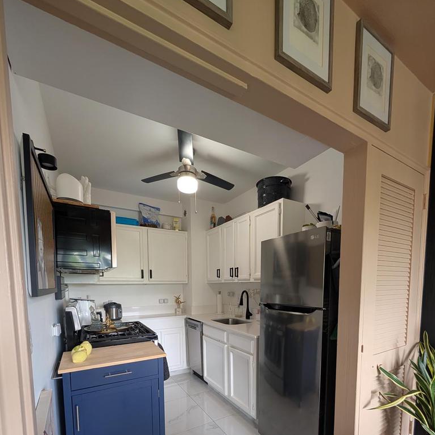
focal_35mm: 15
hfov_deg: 91.1
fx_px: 213
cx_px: 221
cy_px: 304
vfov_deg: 86.5
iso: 118
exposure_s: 1/60
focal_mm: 2.02
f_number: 1.7
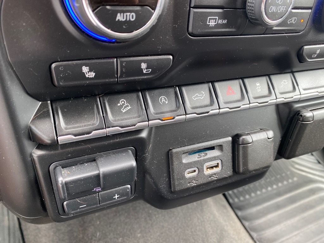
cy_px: 122
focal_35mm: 26
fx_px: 243
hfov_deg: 67.3
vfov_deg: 53.1
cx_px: 162
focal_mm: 4.25
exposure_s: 1/49
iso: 125
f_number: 1.8
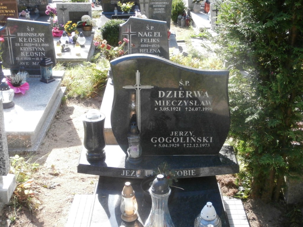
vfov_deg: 30.9
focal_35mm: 47
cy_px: 114
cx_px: 152
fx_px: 411
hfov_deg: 40.4
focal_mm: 8.29
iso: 400
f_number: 4.2
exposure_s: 1/320
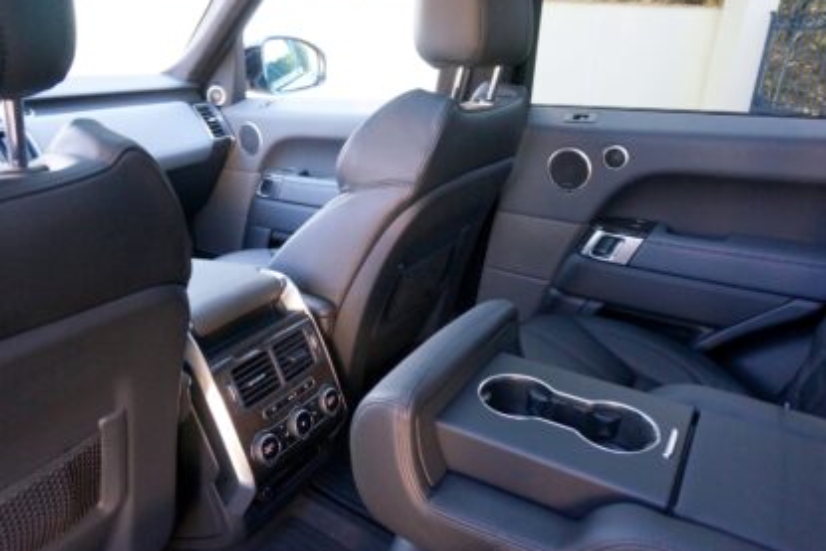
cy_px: 275
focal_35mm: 26
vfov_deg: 49.6
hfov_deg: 69.3
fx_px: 597
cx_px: 384
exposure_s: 1/160
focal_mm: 16
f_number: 4
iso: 2000
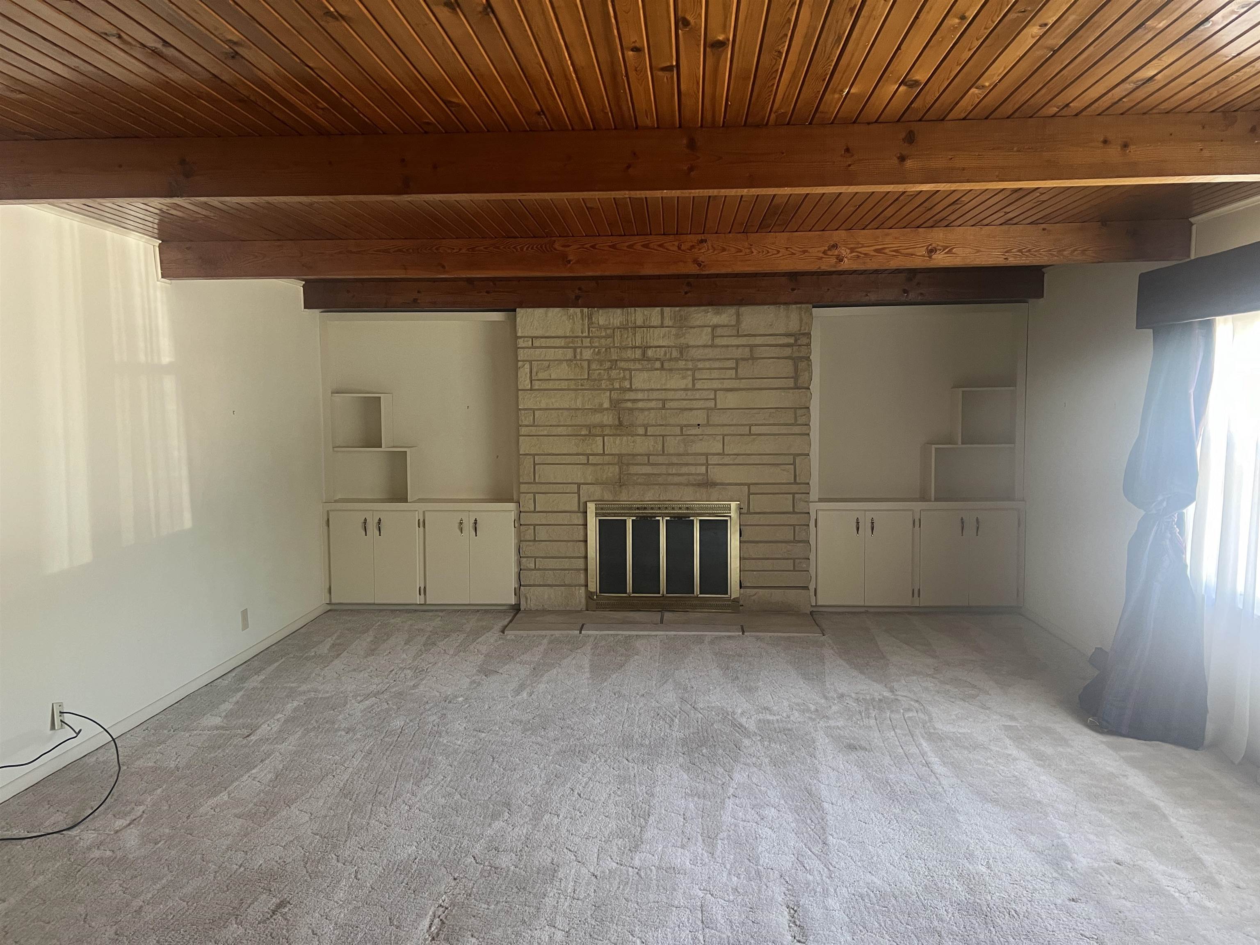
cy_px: 472
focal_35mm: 26
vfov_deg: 53.1
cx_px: 630
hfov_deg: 67.3
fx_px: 946
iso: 160
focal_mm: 5.7
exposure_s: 1/60
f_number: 1.5
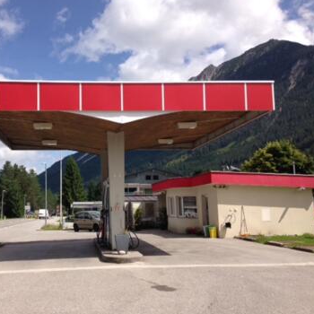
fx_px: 421
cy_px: 156
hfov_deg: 40.3
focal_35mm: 41
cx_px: 100
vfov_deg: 40.9
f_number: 2.4
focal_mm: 4.12
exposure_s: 1/1695
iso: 50
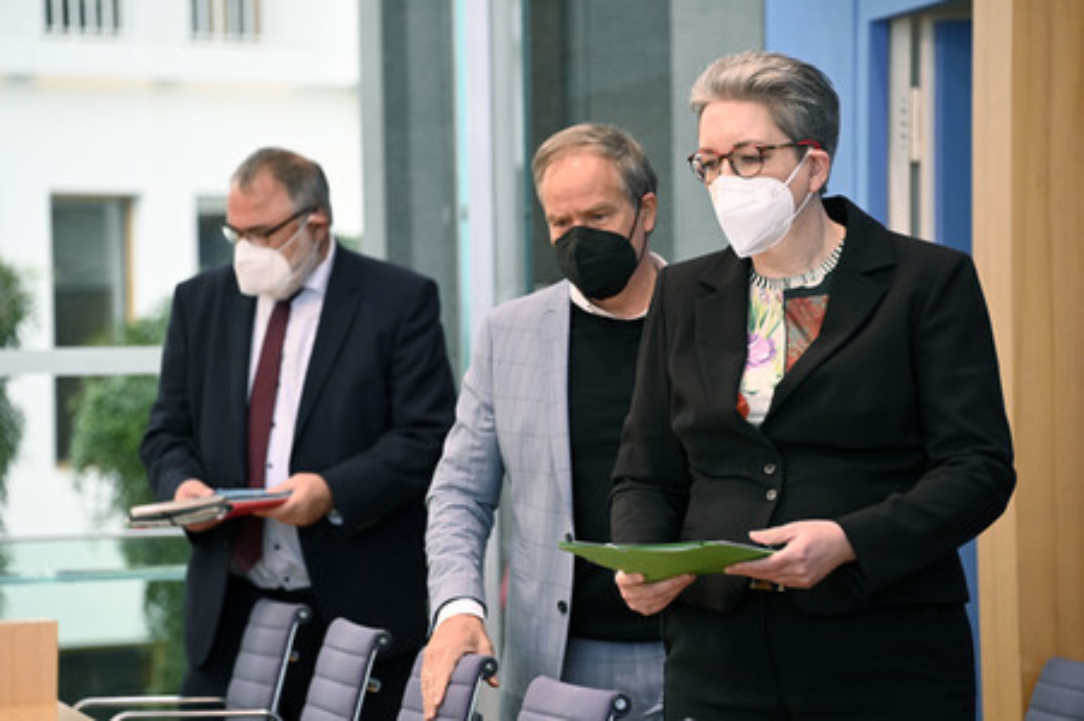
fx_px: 5416
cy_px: 360
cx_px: 542
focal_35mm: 180
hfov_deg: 11.4
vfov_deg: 7.6
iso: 4000
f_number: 5.6
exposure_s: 1/400
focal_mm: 180
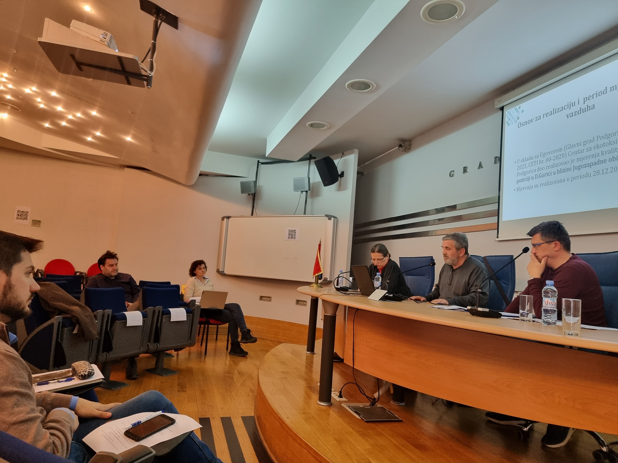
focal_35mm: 24
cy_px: 232
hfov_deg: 71.6
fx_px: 428
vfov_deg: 56.8
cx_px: 309
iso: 320
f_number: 1.8
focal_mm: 6.7
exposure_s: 1/120
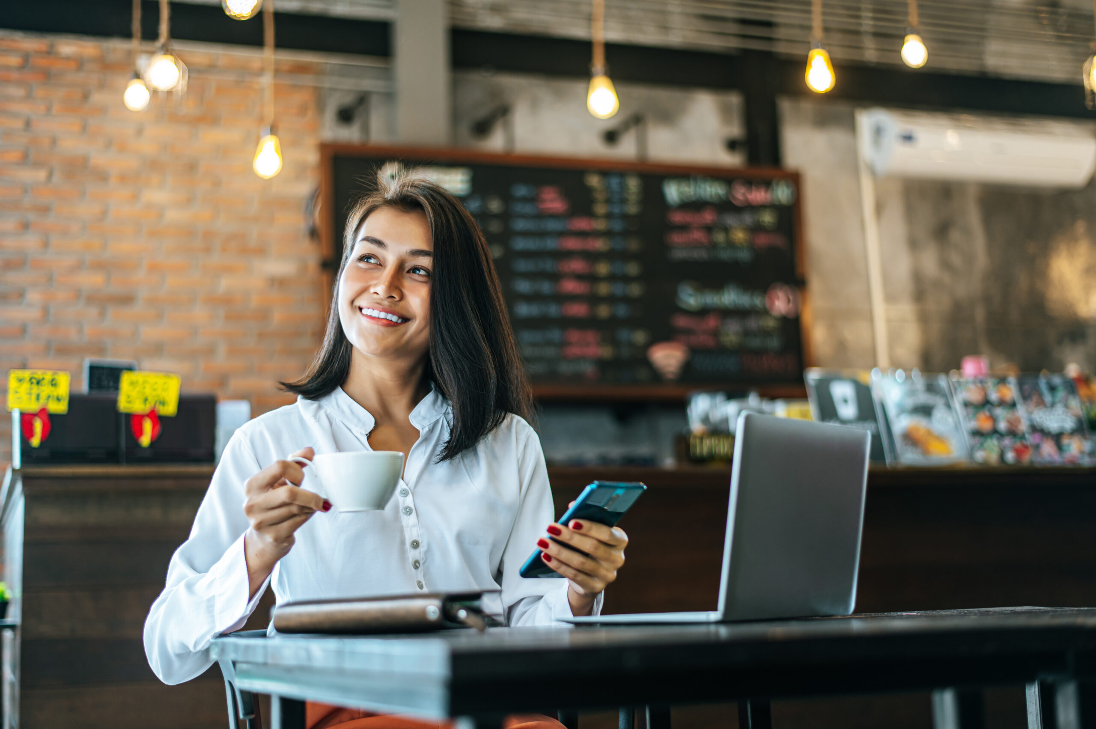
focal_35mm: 50
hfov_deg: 39.6
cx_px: 548
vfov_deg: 27.0
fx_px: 1521
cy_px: 364
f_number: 1.8
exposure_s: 1/125
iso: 400
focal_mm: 50
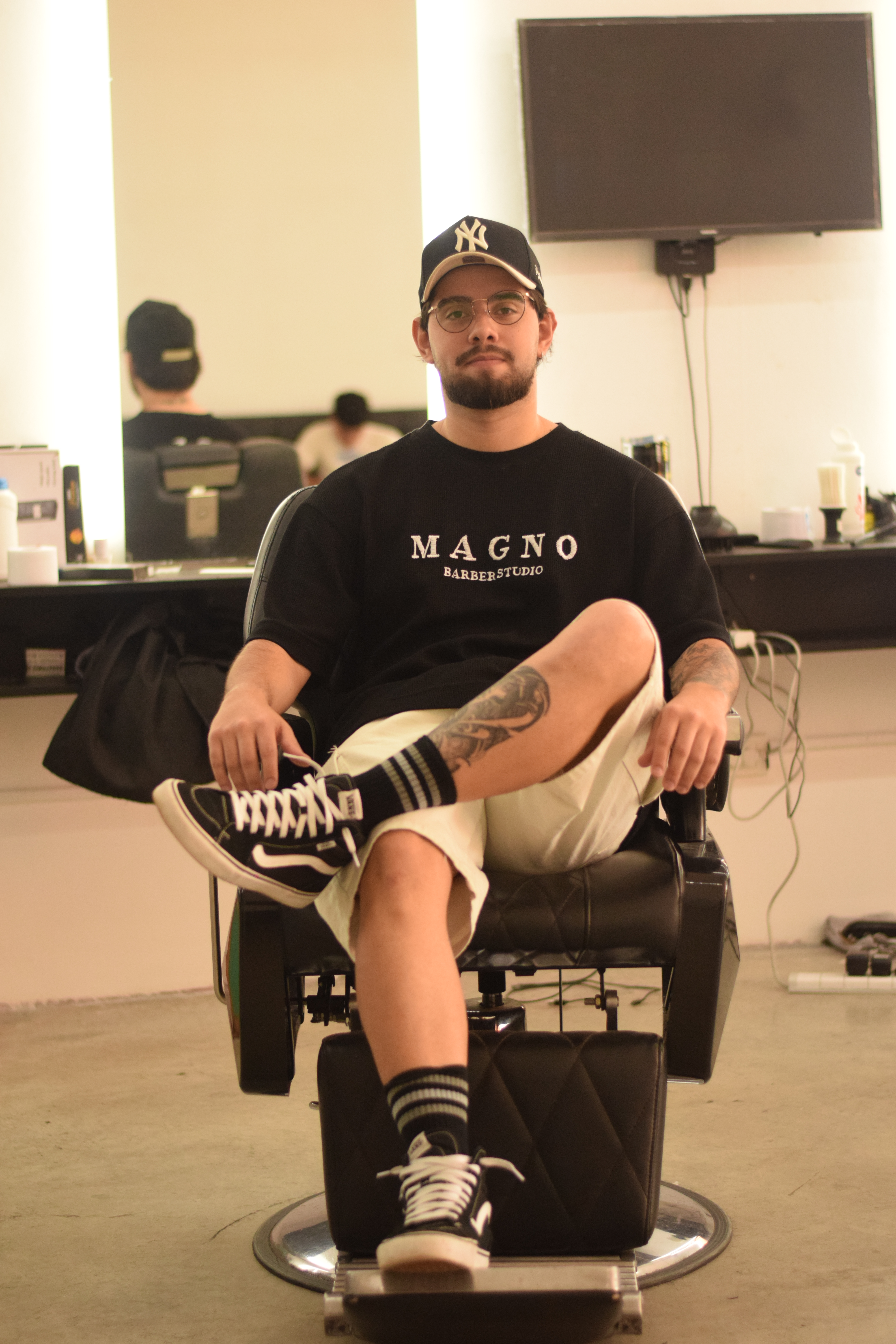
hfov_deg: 18.2
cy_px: 672
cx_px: 448
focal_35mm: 75
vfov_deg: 27.0
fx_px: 2800
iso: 2000
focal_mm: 50
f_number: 1.8
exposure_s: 1/1600
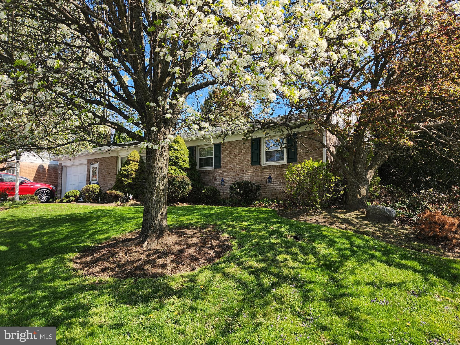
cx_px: 230
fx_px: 306
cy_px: 172
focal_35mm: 23
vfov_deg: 58.9
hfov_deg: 73.9
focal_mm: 5.4
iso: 20
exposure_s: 1/531
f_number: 1.8
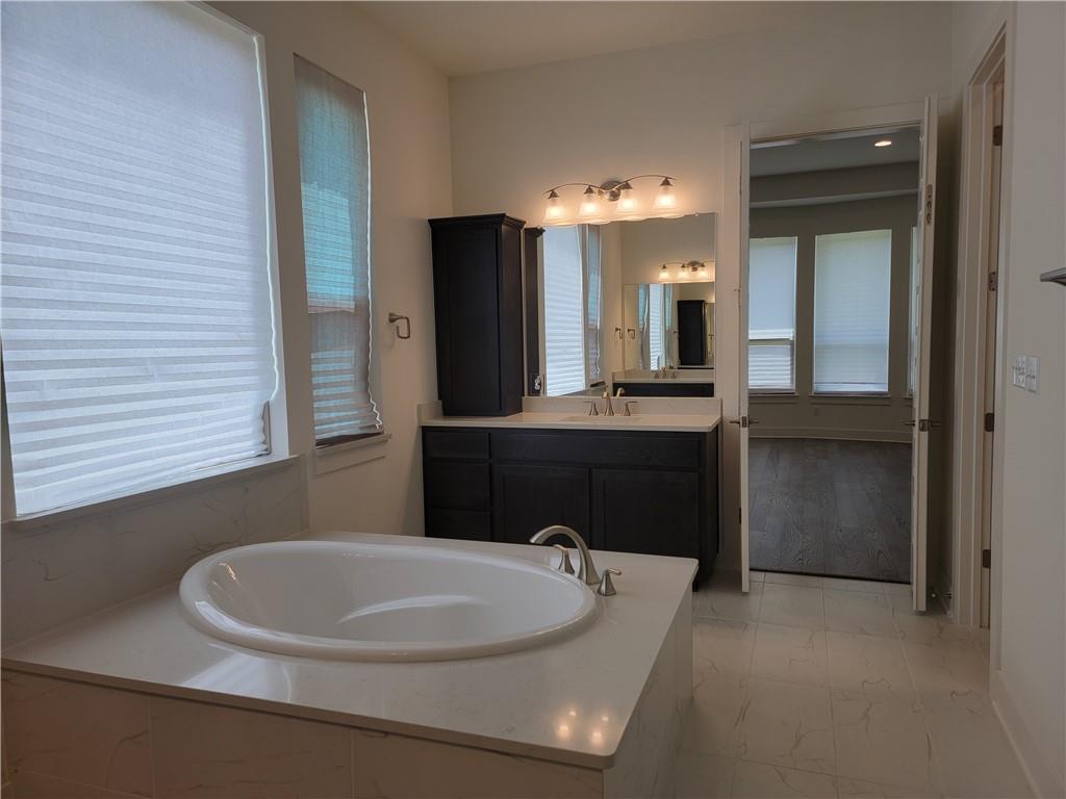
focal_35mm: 24
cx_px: 533
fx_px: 739
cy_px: 400
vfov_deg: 56.8
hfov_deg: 71.6
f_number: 1.8
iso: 20
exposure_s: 1/120
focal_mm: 6.7
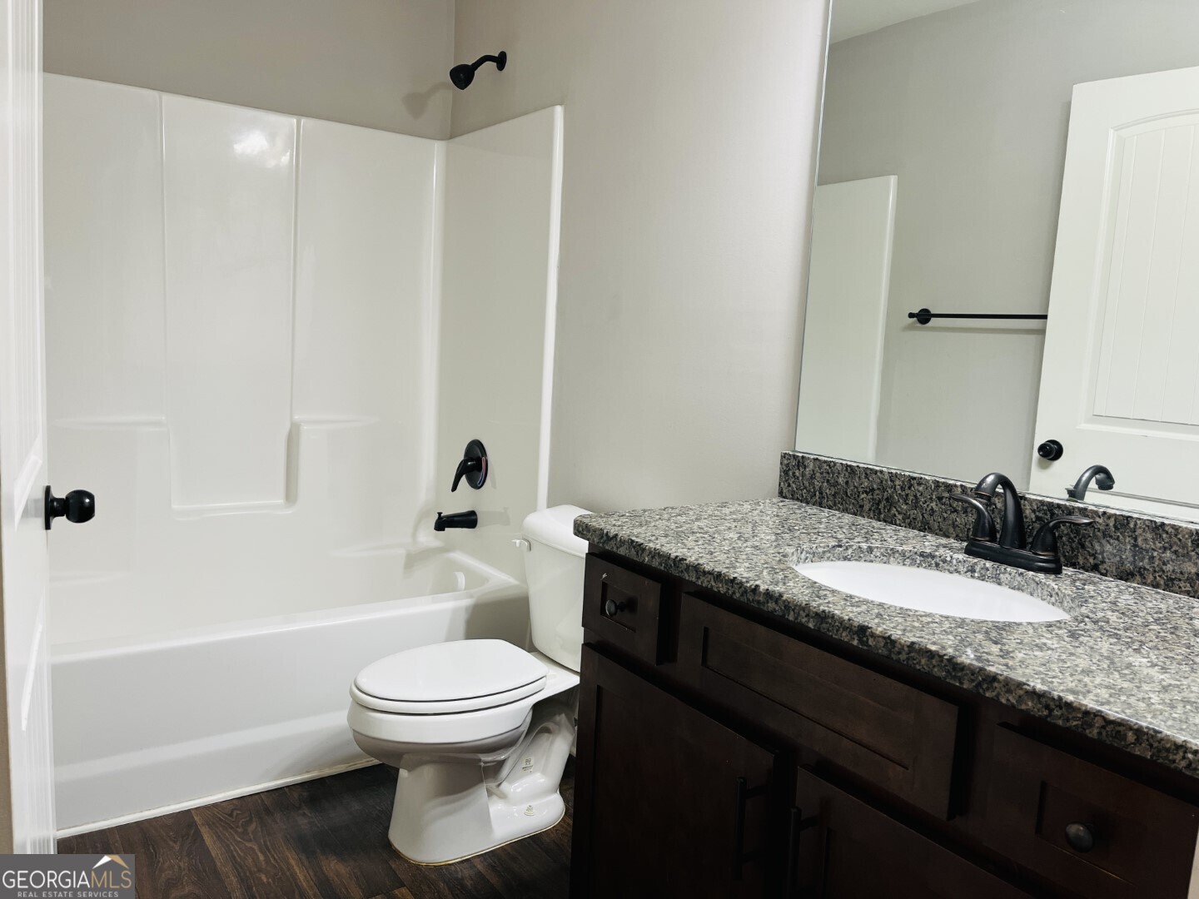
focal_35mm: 26
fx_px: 901
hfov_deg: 67.3
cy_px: 450
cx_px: 600
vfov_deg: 53.1
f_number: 1.6
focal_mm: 5.1
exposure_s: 1/60
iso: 80
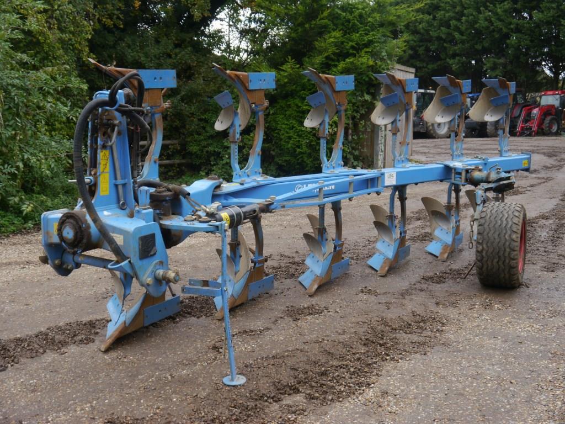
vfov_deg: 34.3
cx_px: 282
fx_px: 686
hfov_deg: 44.8
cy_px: 212
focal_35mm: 42
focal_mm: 21
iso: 160
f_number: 5
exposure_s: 1/125
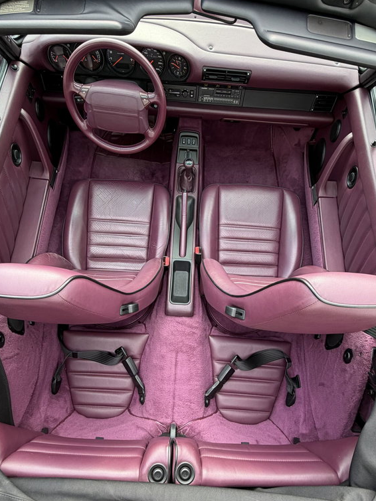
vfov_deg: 84.1
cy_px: 289
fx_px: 275
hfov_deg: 68.7
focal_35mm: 19
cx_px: 188
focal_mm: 2.22
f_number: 2.2
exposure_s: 1/121
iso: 80
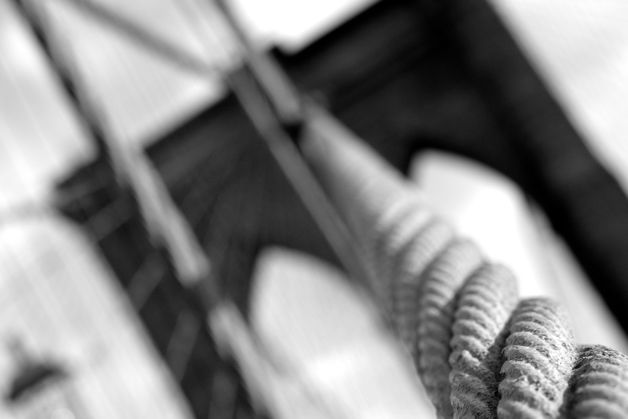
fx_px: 1356
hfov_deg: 26.0
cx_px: 369
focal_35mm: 78
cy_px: 272
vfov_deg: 17.5
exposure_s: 1/640
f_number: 7.1
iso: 400
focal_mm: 35
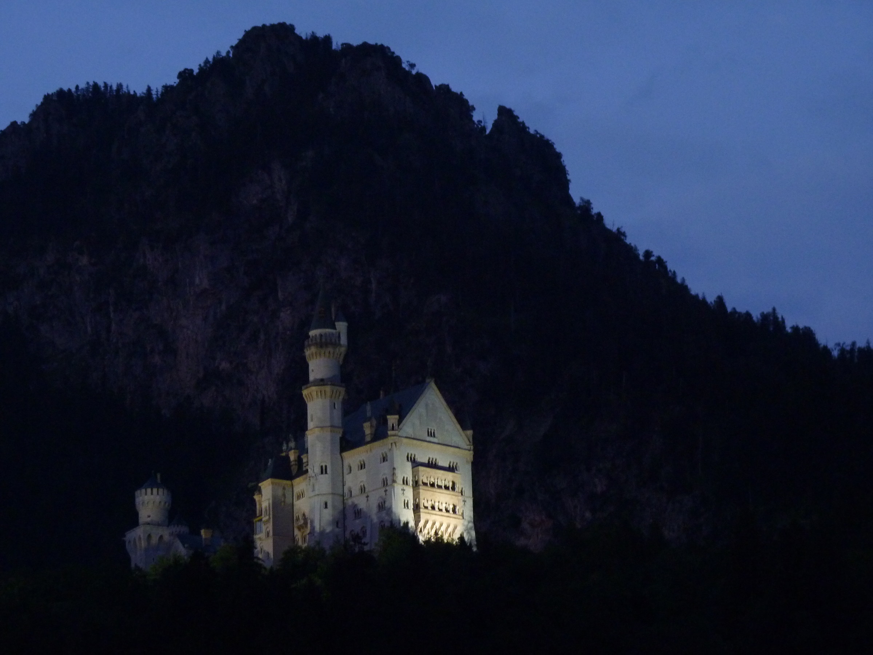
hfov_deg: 14.3
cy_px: 328
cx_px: 436
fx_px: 3480
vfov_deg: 10.7
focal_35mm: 138
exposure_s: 1/4
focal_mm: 24.5
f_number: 3.6
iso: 400
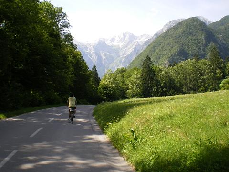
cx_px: 114
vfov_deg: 37.7
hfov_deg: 49.0
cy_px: 86
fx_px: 251
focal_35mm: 38
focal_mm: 6.3
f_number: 4.6
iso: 64
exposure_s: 1/125
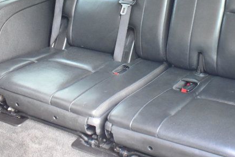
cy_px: 6
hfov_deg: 31.6
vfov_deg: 20.9
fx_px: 411
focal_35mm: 63
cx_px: 160
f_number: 3.5
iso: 3200
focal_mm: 18
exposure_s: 1/60
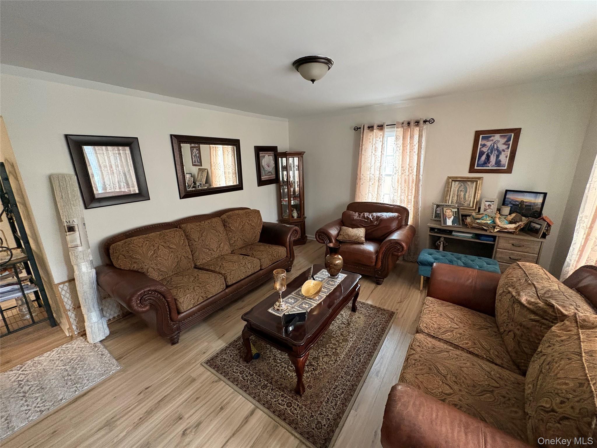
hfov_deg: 102.1
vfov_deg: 85.7
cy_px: 224
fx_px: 241
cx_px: 298
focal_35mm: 14
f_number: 2.2
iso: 640
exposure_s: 1/60
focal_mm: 2.22
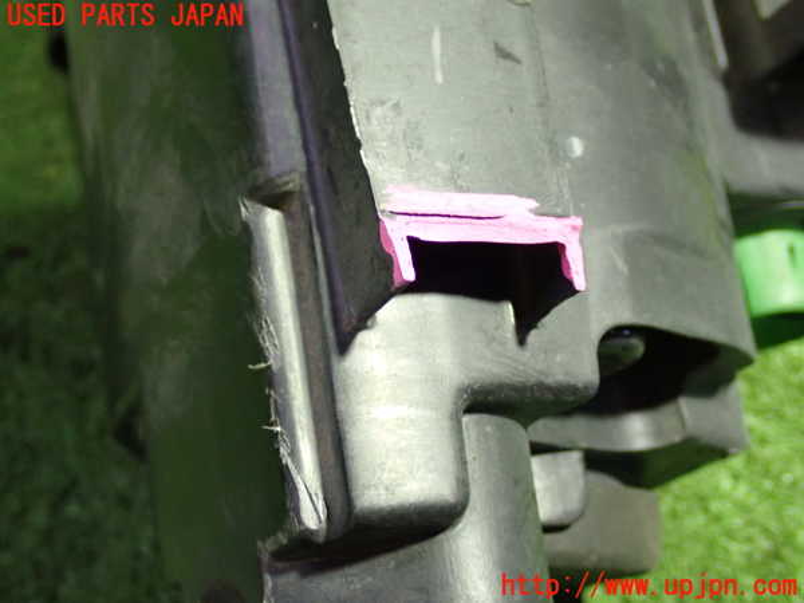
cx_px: 402
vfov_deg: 27.0
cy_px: 302
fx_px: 1254
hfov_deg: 35.5
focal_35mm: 54
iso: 800
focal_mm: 9.65
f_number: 3.3
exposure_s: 1/20
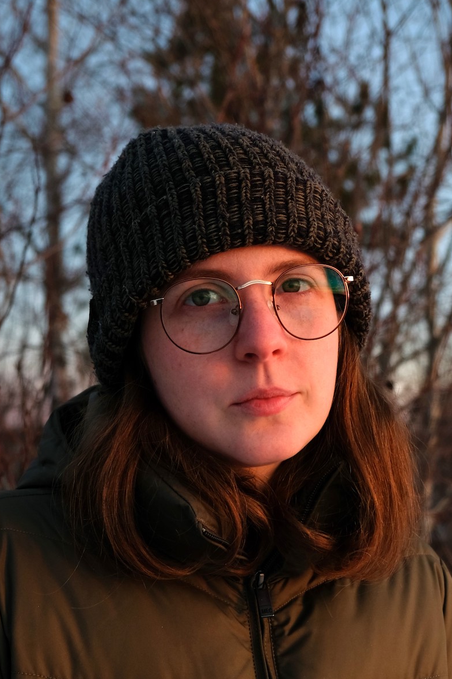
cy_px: 511
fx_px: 1036
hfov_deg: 24.6
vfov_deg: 35.4
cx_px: 254
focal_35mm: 55
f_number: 3.2
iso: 200
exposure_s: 1/180
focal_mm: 24.3
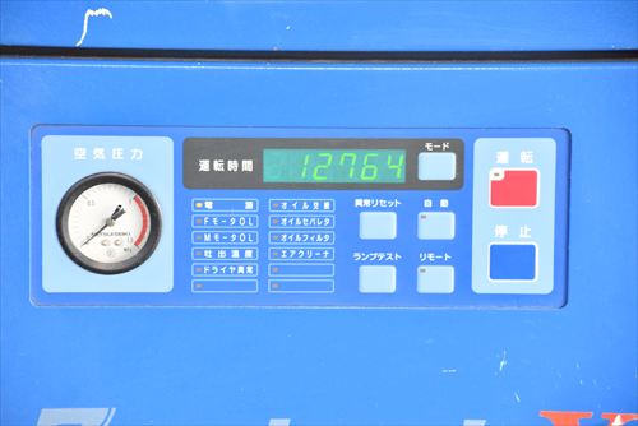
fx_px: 2793
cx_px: 319
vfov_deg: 8.7
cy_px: 213
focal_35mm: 158
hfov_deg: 13.0
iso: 1250
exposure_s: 1/25
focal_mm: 105
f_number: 6.3
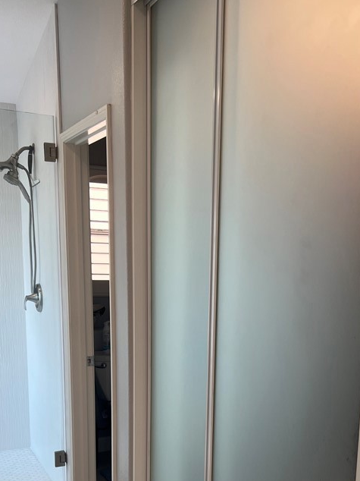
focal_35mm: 42
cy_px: 357
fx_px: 583
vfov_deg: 43.5
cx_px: 228
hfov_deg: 34.1
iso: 32
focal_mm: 5.7
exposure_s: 1/149
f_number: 1.5
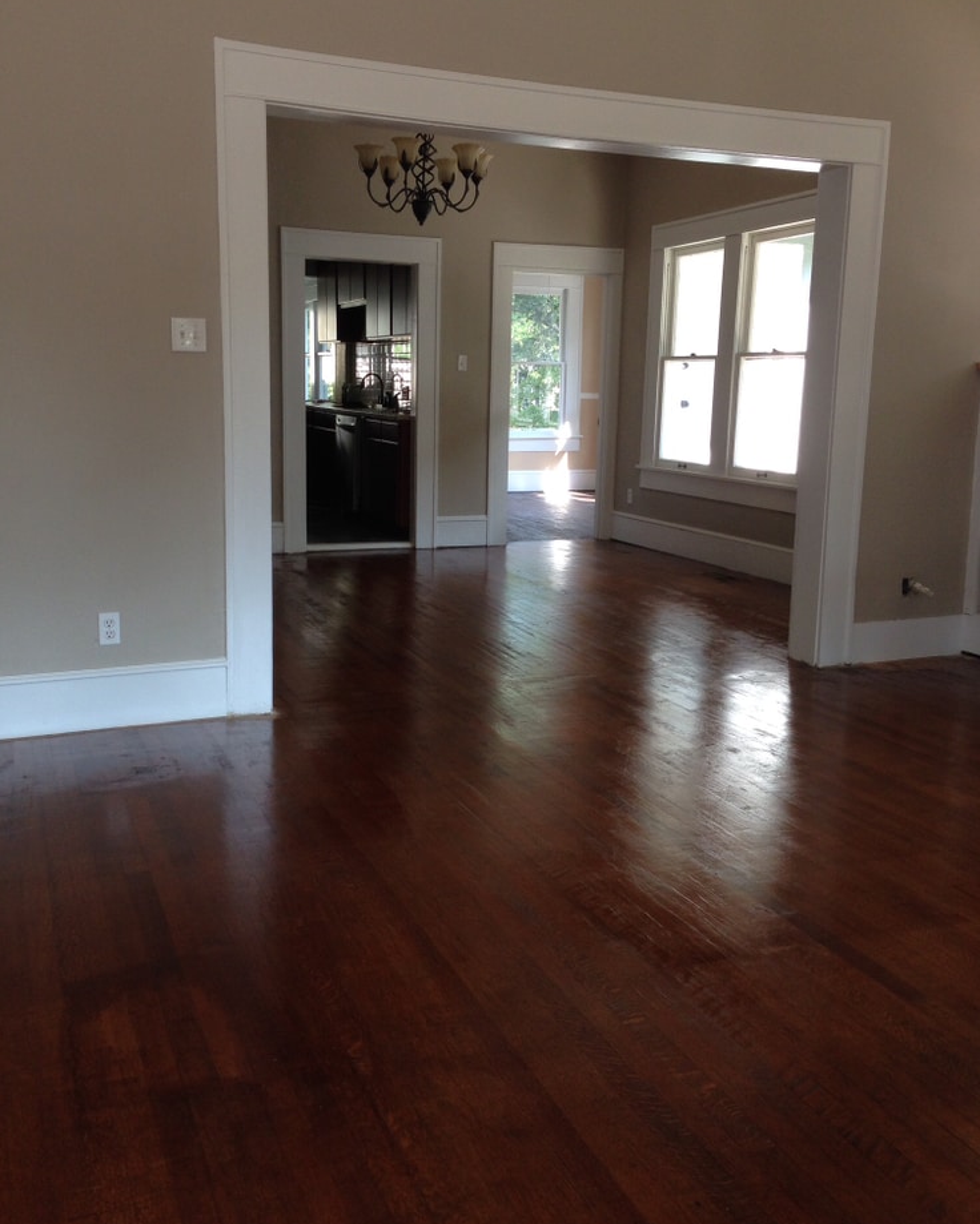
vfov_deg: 51.5
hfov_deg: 42.2
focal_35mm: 35
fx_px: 1269
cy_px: 568
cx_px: 489
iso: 80
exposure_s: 1/120
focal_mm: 4.12
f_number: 2.4
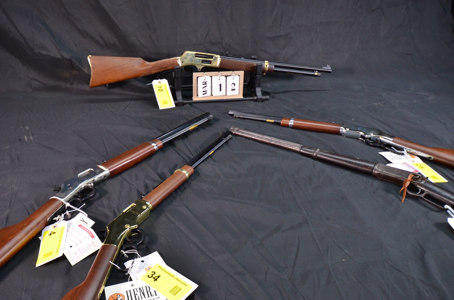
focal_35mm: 33
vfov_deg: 39.8
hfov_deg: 57.3
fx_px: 415
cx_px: 227
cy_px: 150
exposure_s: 1/20
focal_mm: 22
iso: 800
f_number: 8
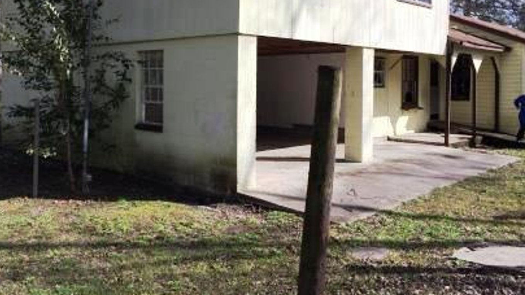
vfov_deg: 33.2
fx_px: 487
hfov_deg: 56.5
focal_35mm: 35
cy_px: 81
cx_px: 237
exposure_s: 1/2740
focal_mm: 4.15
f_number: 2.2
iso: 50
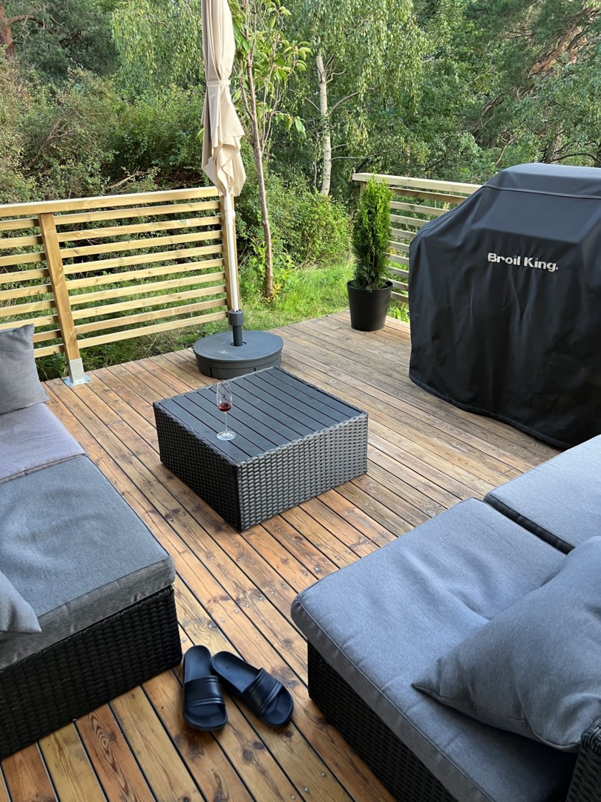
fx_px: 602
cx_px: 300
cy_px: 401
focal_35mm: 26
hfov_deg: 53.1
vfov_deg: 67.3
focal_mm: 5.7
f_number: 1.5
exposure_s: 1/86
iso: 125
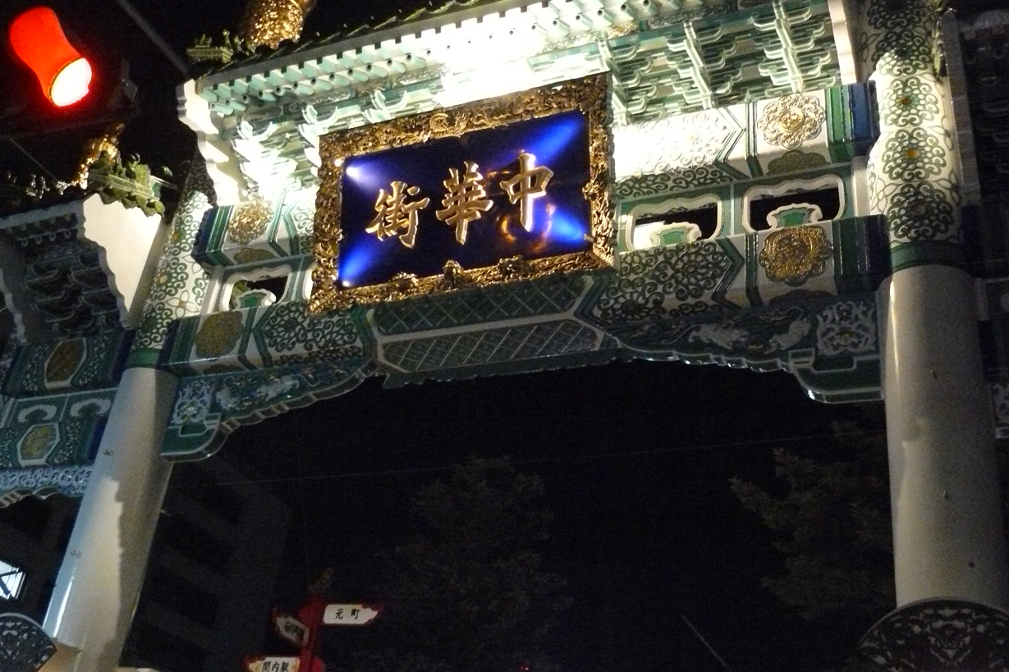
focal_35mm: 39
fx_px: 1093
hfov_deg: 49.6
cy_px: 313
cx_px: 518
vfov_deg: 34.2
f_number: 2.8
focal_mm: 6
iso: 800
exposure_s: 1/13
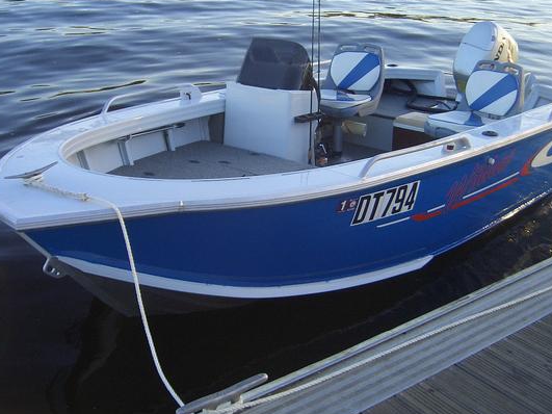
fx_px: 749
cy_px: 192
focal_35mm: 47
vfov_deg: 30.9
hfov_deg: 40.4
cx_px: 308
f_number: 2.8
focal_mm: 8
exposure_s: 1/160
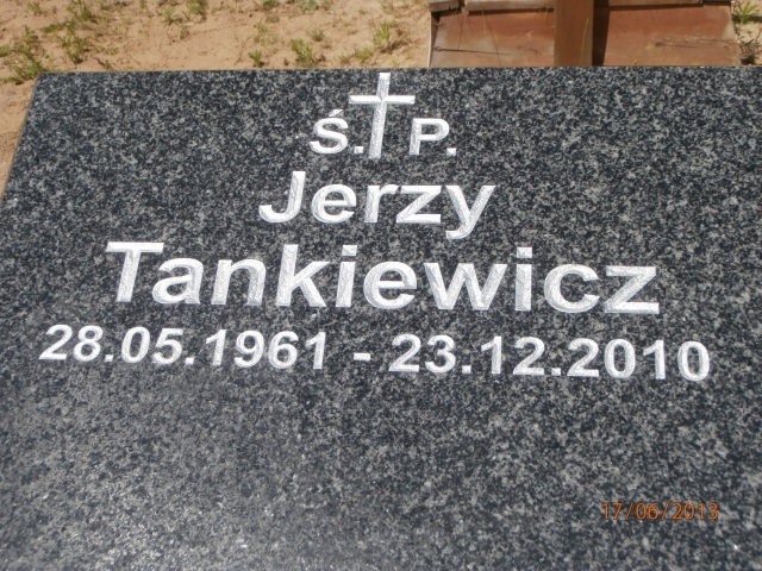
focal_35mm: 47
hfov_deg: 40.4
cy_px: 286
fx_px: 1035
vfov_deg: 30.9
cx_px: 381
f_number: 4.2
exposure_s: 1/1250
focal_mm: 8.29
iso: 100
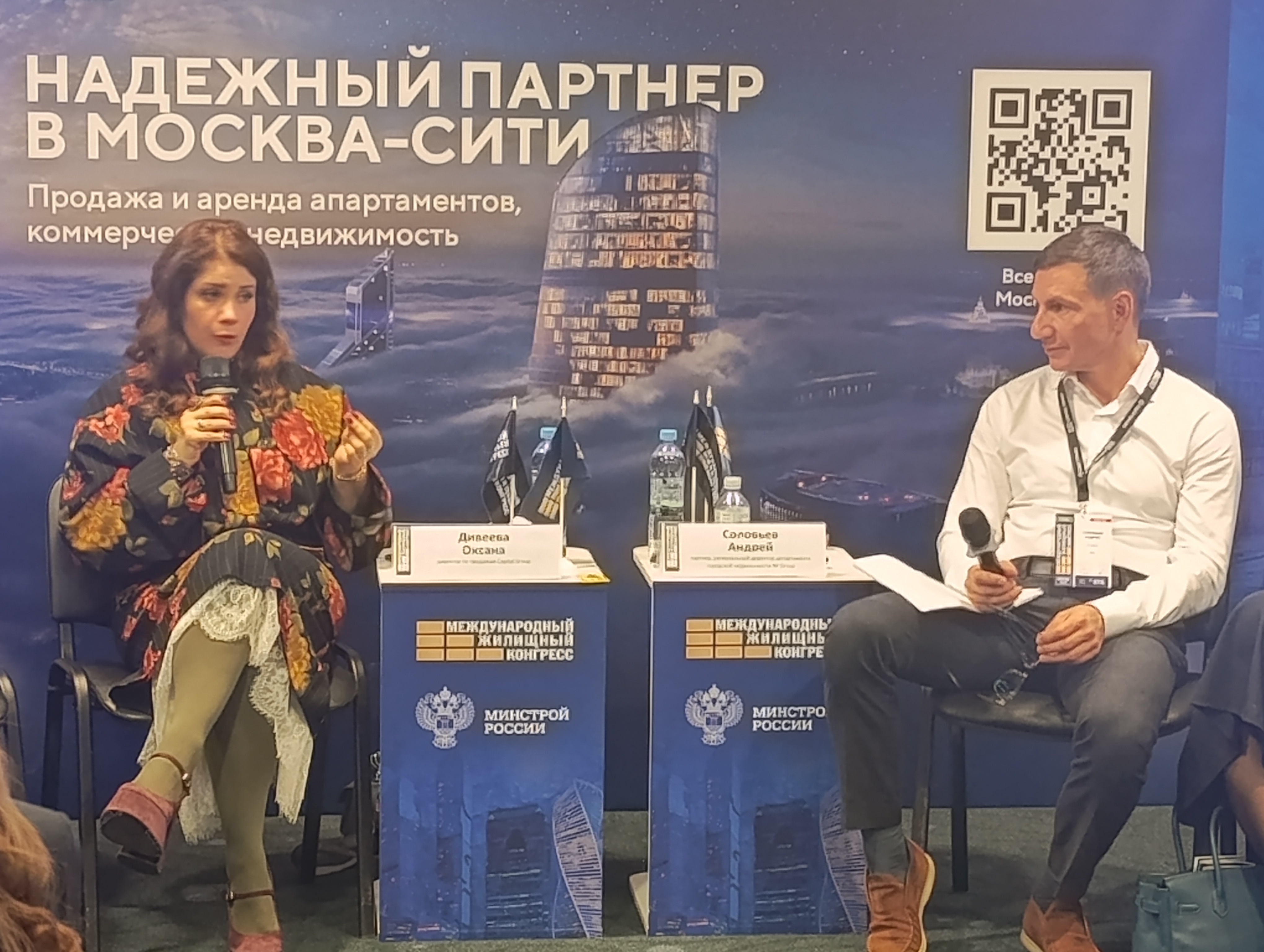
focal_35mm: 92
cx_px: 632
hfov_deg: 21.3
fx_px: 3364
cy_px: 476
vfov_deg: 16.1
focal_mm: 6.14
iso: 1250
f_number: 1.6
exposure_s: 1/25
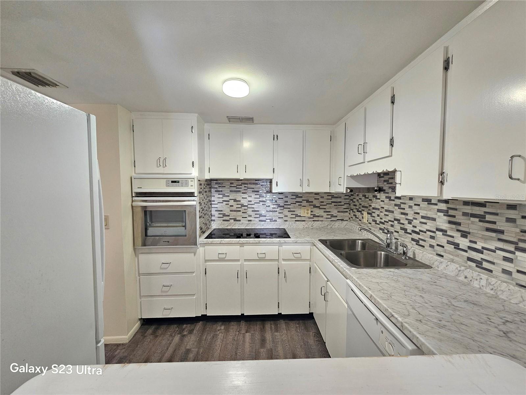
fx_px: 198
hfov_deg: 106.2
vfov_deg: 89.9
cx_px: 263
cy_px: 198
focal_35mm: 13
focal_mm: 2.2
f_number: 2.2
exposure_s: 1/60.2
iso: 200
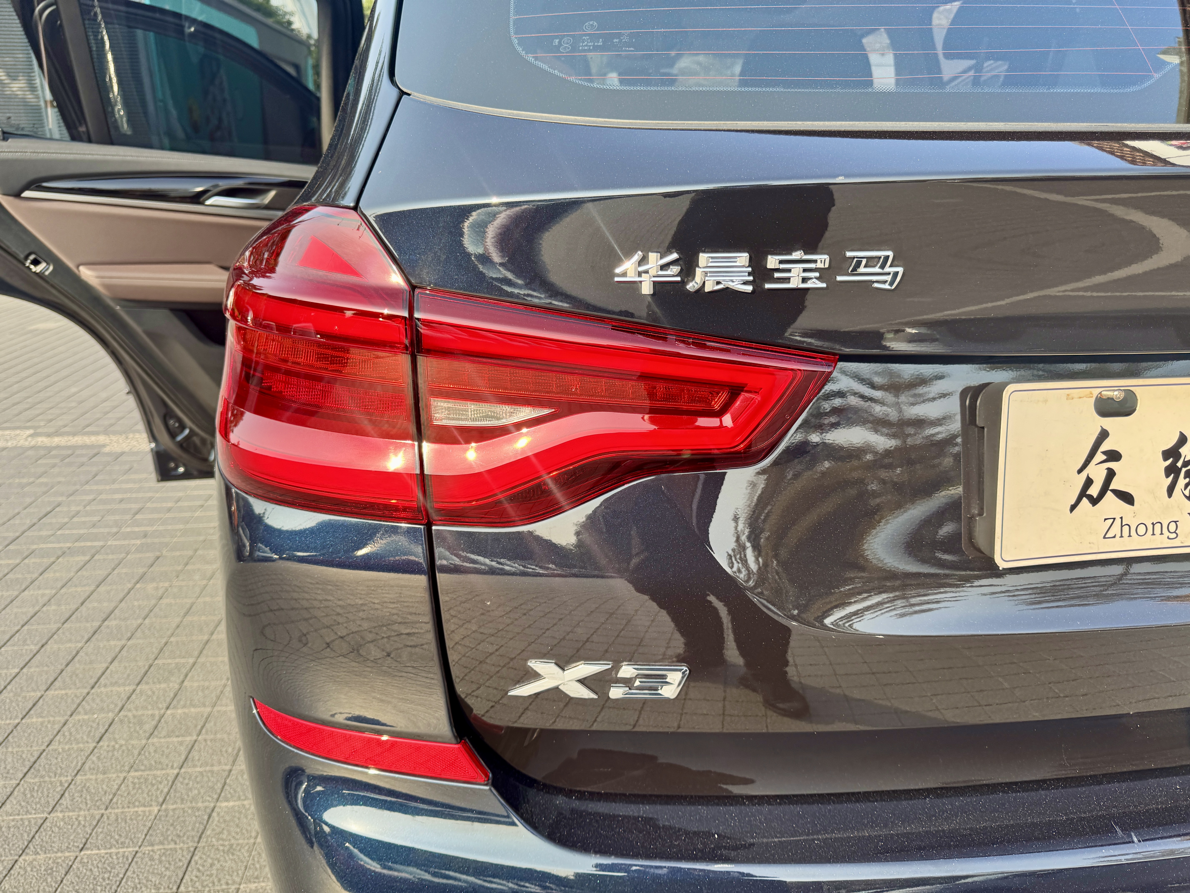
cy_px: 446
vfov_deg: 56.8
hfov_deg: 71.6
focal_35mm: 24
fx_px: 825
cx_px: 595
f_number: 1.78
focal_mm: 6.76
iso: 80
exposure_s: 1/723
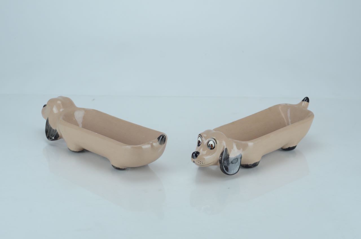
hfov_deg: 27.0
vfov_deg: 18.1
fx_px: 751
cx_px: 180
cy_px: 120
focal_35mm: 75
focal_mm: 50
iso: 500
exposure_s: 1/160
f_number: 5.6
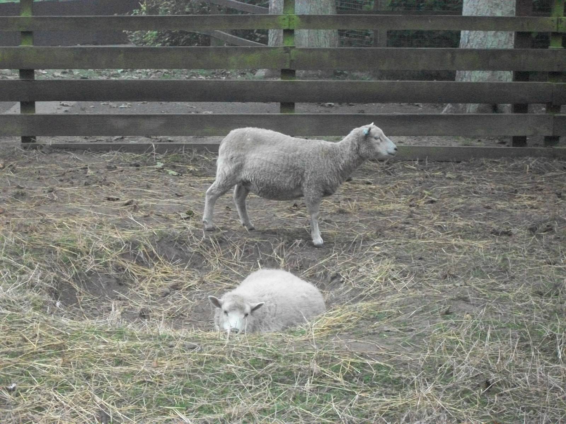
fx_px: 1570
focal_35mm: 96
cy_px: 212
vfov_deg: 15.4
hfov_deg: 20.4
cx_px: 283
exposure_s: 1/125
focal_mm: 17.1
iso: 800
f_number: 5.2
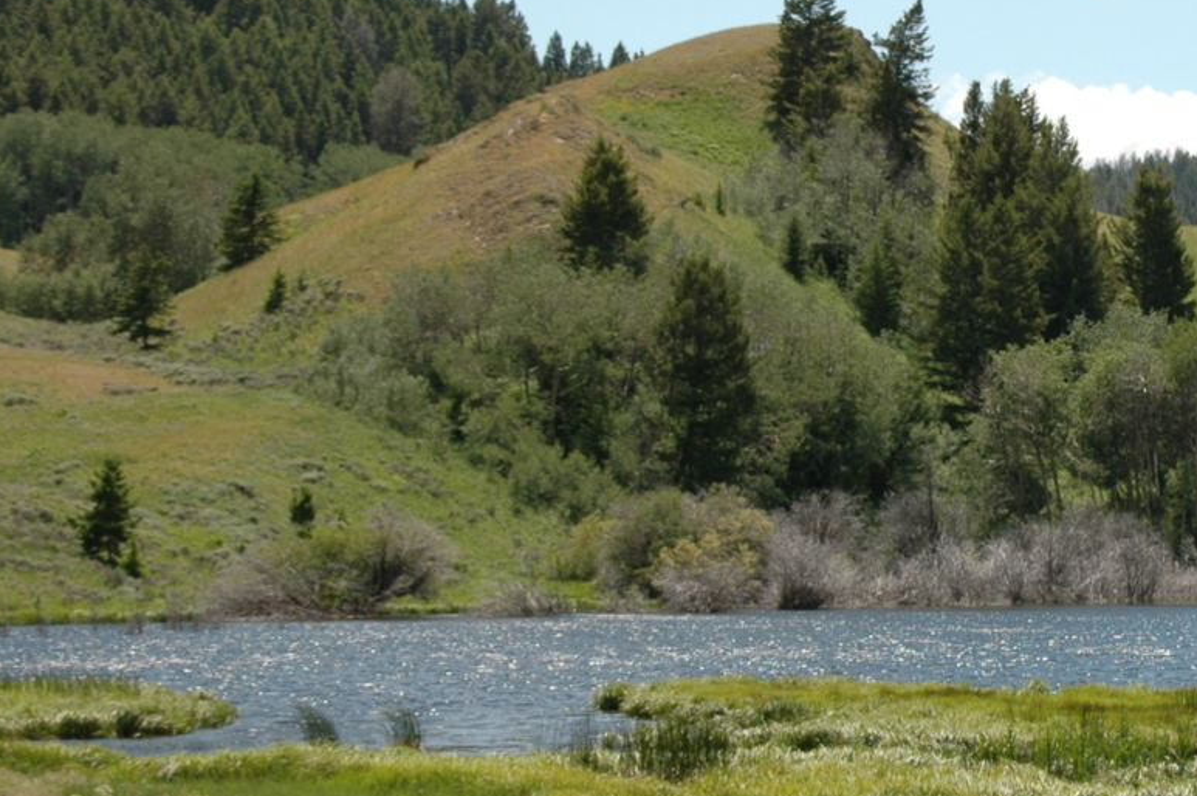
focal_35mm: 149
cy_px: 434
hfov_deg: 13.7
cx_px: 1103
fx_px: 4950
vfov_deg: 9.2
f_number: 7.1
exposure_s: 1/500
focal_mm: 50
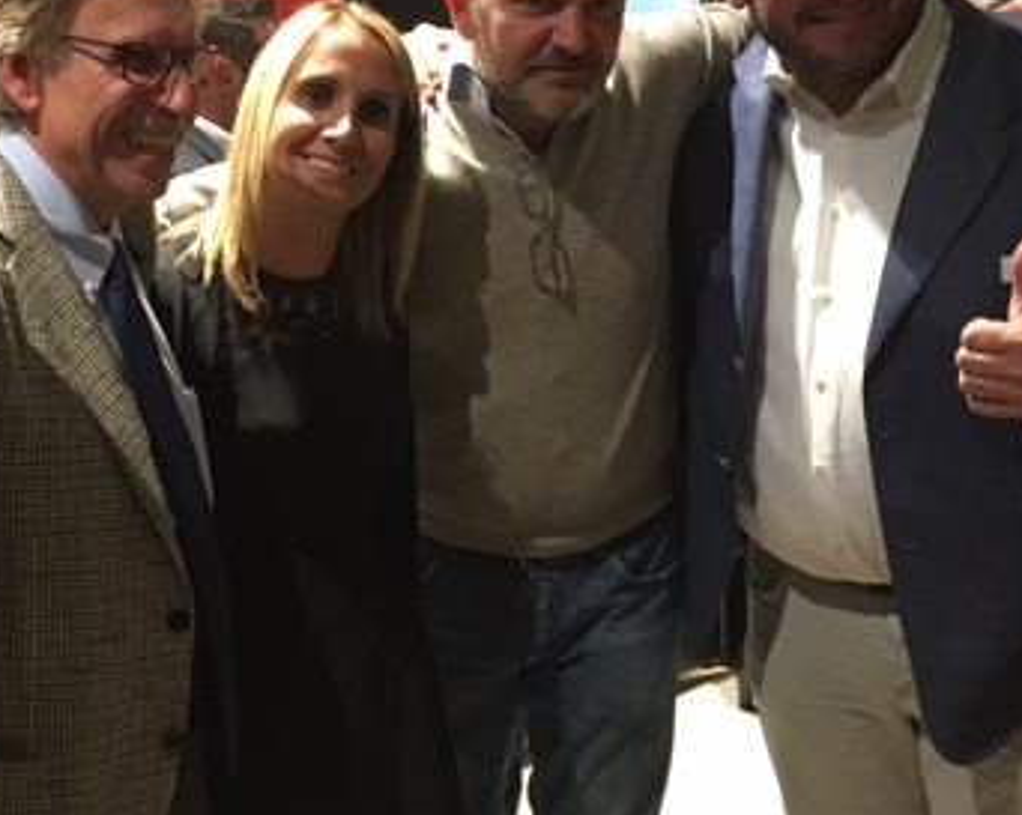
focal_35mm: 53
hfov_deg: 34.8
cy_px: 251
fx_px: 1602
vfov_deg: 28.3
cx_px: 290
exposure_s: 1/33
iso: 200
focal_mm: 4.15
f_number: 2.2
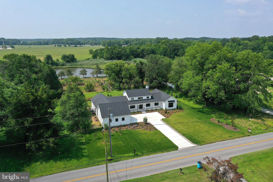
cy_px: 91
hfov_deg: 65.5
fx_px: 212
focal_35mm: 28
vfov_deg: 46.4
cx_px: 136
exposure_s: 1/640
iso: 100
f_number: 6.3
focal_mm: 10.26
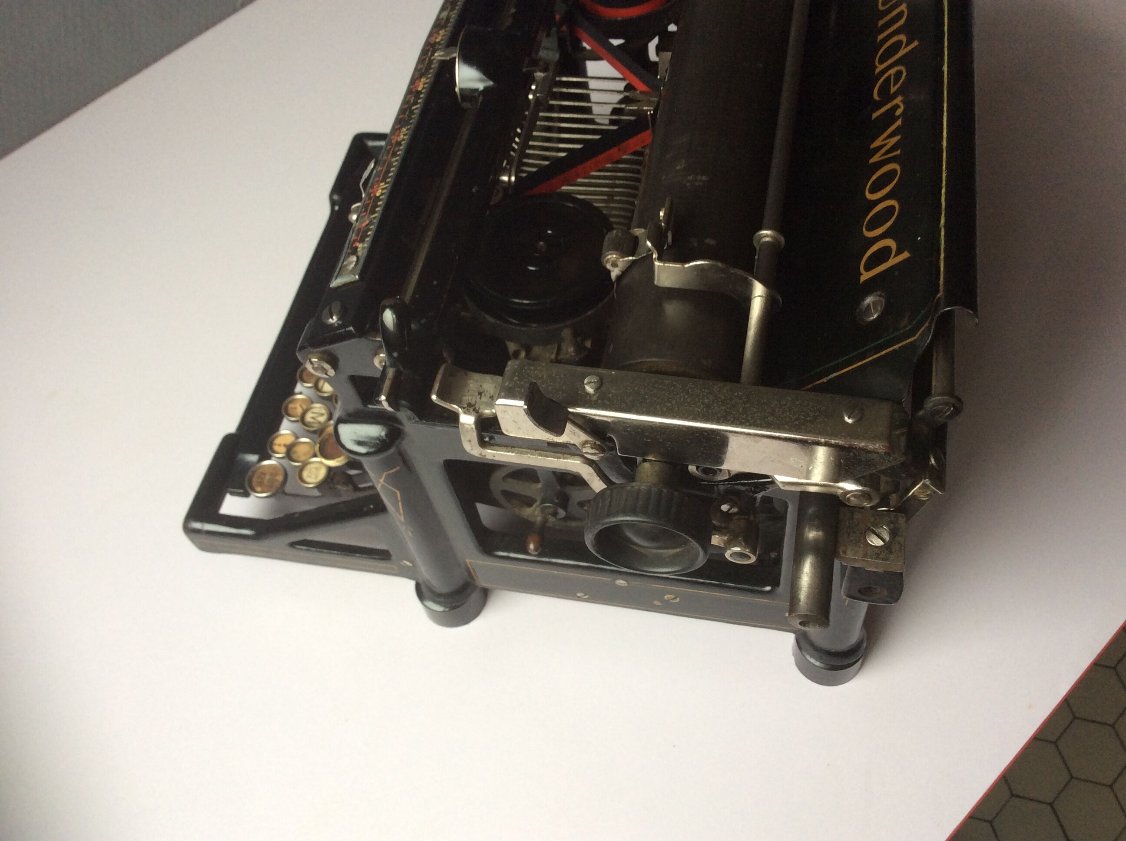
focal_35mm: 32
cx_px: 563
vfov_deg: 44.1
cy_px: 420
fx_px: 1039
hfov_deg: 56.9
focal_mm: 3.3
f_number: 2.4
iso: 50
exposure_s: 1/25
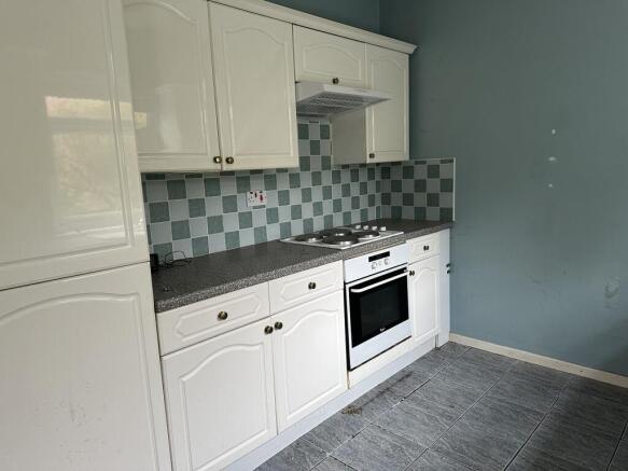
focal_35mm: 24
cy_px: 236
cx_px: 314
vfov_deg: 56.8
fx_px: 435
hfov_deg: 71.6
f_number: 1.78
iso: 250
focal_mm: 6.86
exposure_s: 1/108
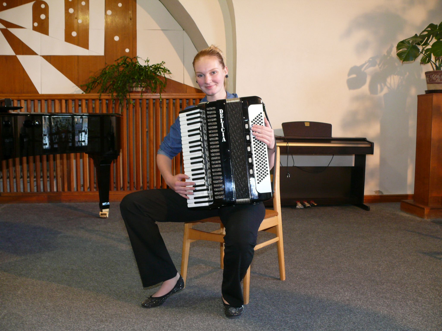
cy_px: 166
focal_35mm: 35
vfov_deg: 40.7
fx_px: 447
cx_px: 221
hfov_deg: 52.6
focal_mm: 7.4
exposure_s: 1/15
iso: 200
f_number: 2.8
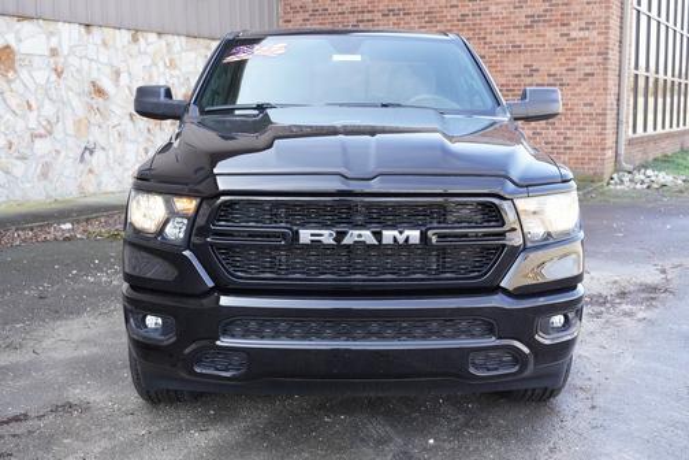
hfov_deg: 42.7
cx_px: 344
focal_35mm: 46
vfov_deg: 29.2
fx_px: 880
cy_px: 230
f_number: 5.6
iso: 2000
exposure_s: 1/640
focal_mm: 46
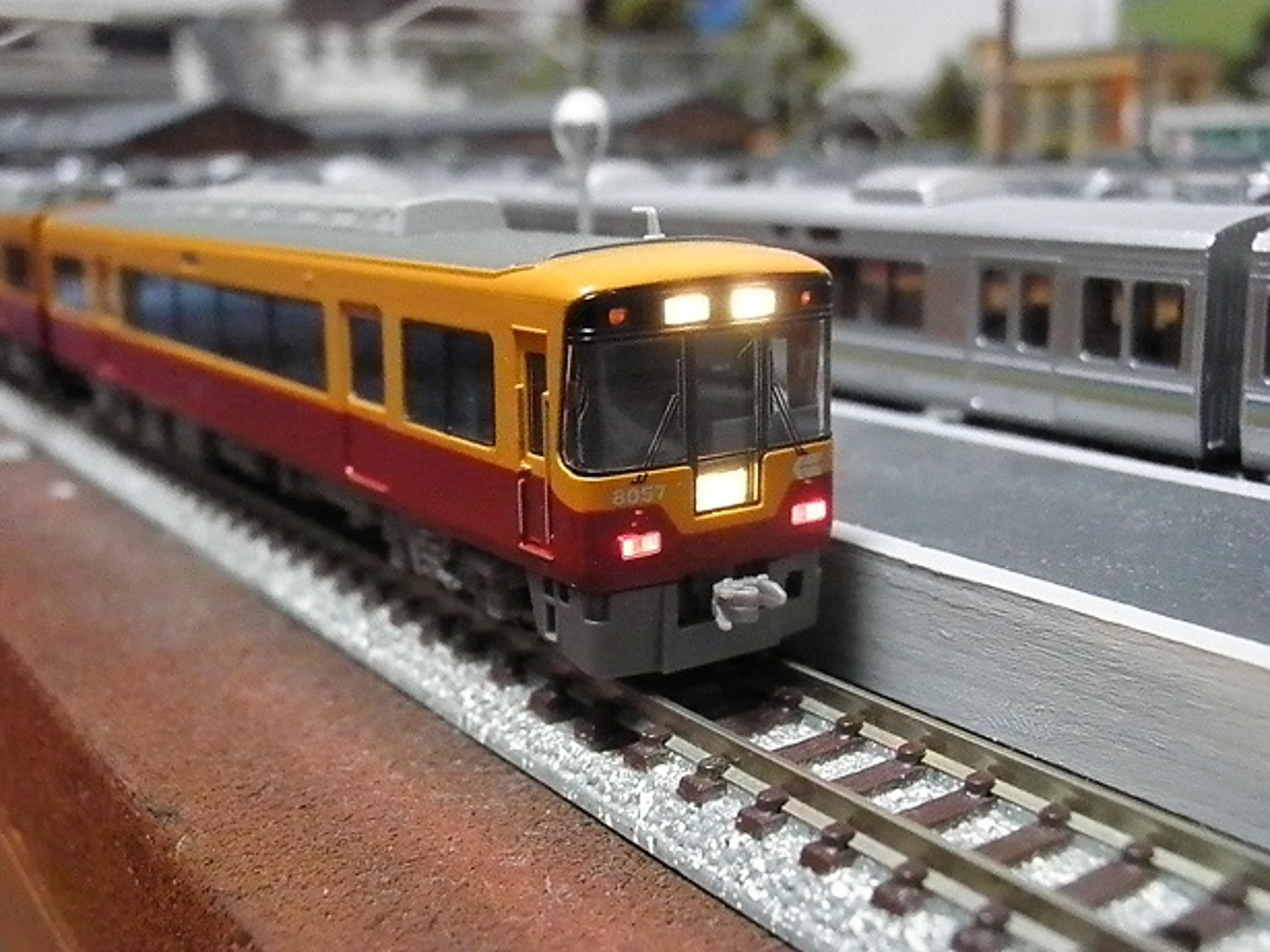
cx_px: 635
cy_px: 476
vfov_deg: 35.1
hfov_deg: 45.8
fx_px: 1504
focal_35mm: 41
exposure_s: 1/60
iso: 3200
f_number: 3.9
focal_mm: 7.3
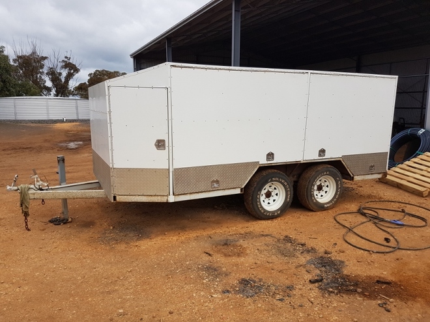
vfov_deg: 53.1
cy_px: 161
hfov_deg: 67.3
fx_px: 323
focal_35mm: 26
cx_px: 215
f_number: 1.7
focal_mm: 4.2
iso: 40
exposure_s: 1/1556
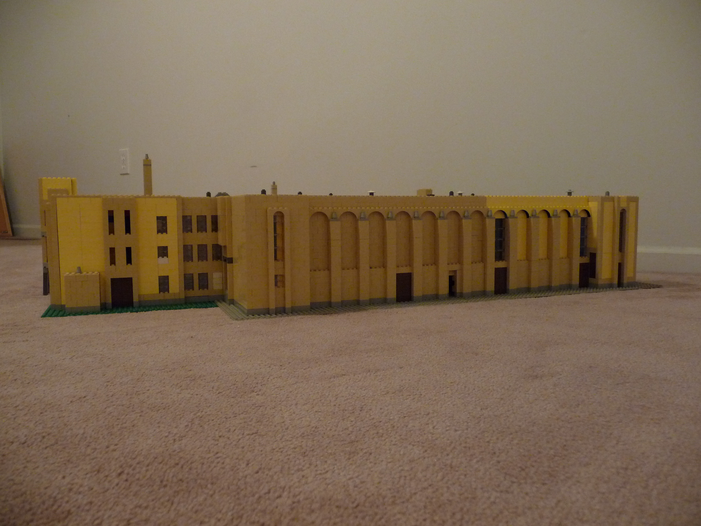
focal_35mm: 28
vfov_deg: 49.7
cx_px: 350
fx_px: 567
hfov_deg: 63.4
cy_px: 263
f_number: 3.3
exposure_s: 1/8
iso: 400
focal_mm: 4.7
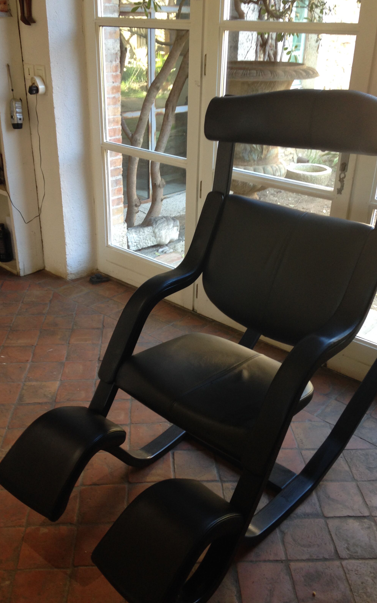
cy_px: 296
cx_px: 181
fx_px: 592
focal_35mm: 36
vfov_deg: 54.0
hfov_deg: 35.3
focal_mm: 4.12
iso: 64
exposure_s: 1/20
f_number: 2.4
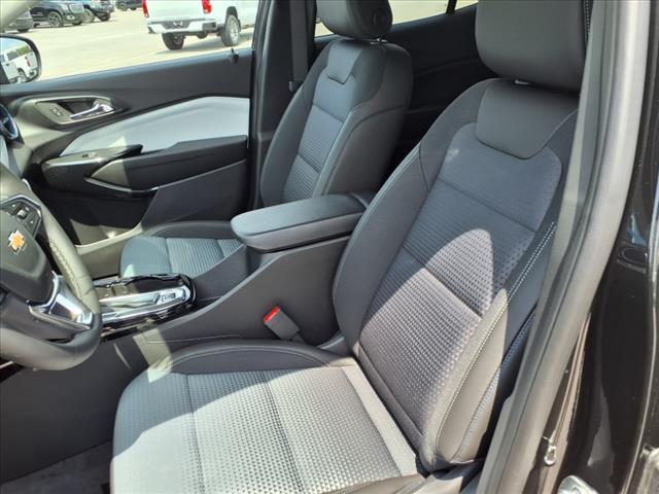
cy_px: 247
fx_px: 514
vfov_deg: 51.4
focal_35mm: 27
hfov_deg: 65.3
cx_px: 330
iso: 40
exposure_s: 1/303
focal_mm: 3.58
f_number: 1.9
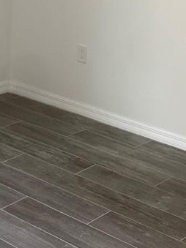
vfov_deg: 20.9
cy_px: 31
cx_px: 18
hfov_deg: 15.9
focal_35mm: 92
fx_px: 660
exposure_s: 1/60
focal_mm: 4.25
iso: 80
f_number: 1.8
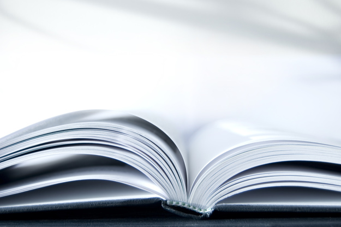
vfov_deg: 21.5
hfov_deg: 31.9
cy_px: 114
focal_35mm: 63
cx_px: 170
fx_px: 596
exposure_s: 1/80
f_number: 5.3
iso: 200
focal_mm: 42
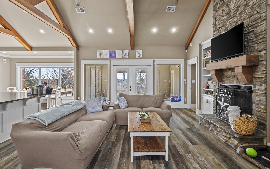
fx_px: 118
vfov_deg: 71.1
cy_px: 77
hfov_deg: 97.8
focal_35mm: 16
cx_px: 135
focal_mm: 10
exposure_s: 1/6
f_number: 8
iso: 800
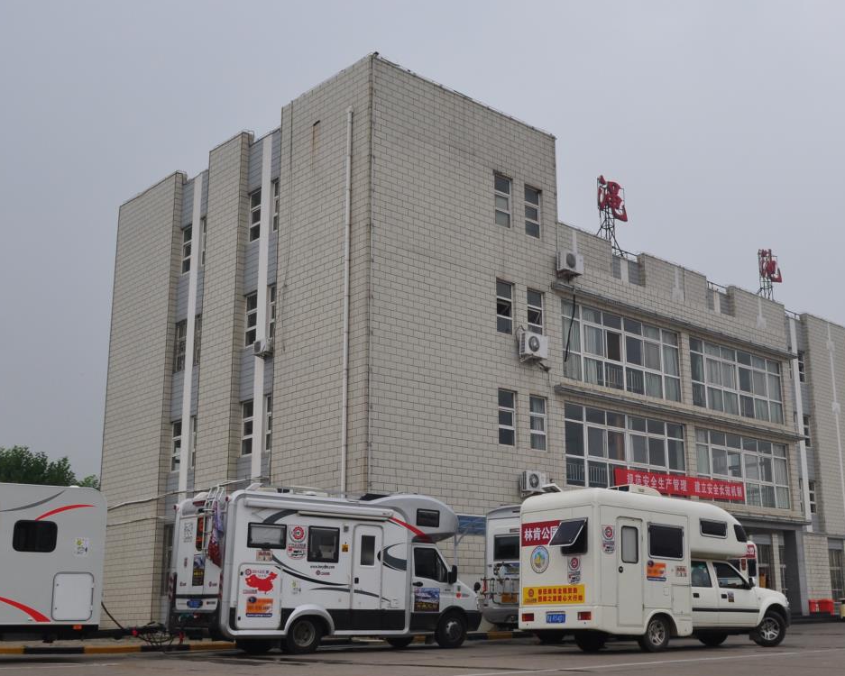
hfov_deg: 44.7
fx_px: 1021
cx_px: 511
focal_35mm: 41
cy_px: 360
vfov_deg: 36.7
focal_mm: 17
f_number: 10
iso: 220
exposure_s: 1/250
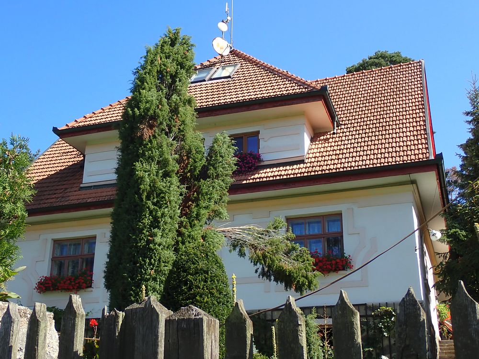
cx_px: 240
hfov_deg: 40.4
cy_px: 180
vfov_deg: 30.9
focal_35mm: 47
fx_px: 650
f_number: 4.5
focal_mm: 8.4
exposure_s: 1/320
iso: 100
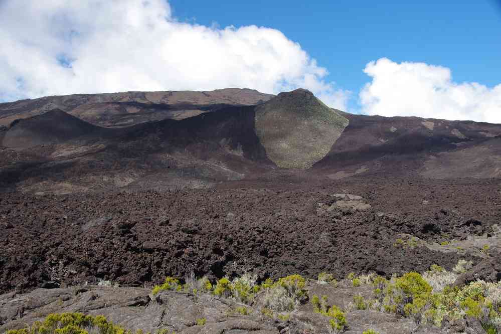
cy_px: 167
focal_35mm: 40
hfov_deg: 48.1
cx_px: 250
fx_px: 561
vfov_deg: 33.1
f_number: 11
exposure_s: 1/50
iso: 200
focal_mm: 26.9
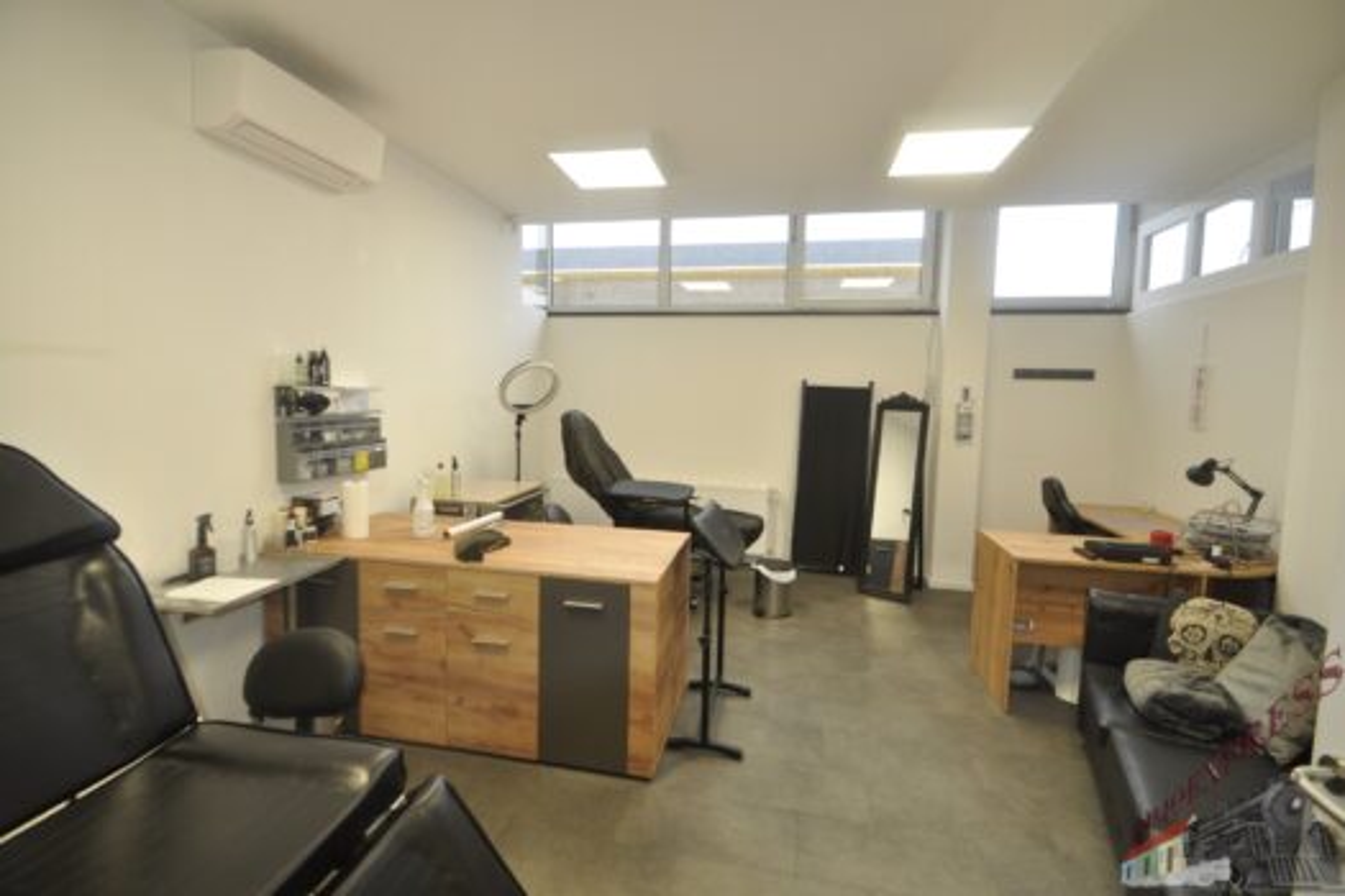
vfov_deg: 77.3
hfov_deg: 100.4
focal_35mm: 15
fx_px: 560
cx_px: 672
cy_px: 448
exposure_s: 1/30
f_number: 4.5
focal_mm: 10
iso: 250
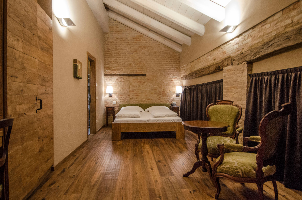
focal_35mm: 21
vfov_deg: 59.3
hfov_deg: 81.3
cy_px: 100
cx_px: 151
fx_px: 176
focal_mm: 14
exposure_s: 1/40
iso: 800
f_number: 4
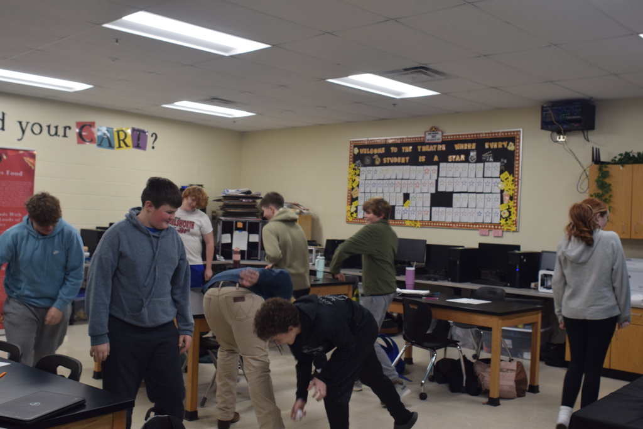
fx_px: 643
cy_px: 214
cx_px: 322
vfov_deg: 36.9
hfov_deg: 53.1
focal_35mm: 36
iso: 640
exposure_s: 1/60
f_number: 4
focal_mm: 24
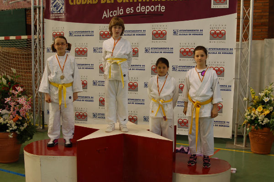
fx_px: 319
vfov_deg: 31.8
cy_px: 91
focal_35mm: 42
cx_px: 137
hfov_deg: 46.5
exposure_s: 1/60
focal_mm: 28
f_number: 4
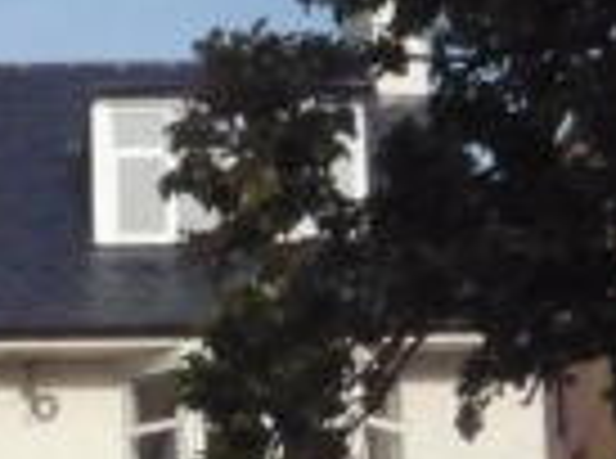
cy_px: 673
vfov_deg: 11.1
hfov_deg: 15.3
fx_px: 2272
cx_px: 119
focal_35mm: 128
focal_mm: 5.2
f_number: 8
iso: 800
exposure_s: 1/1600
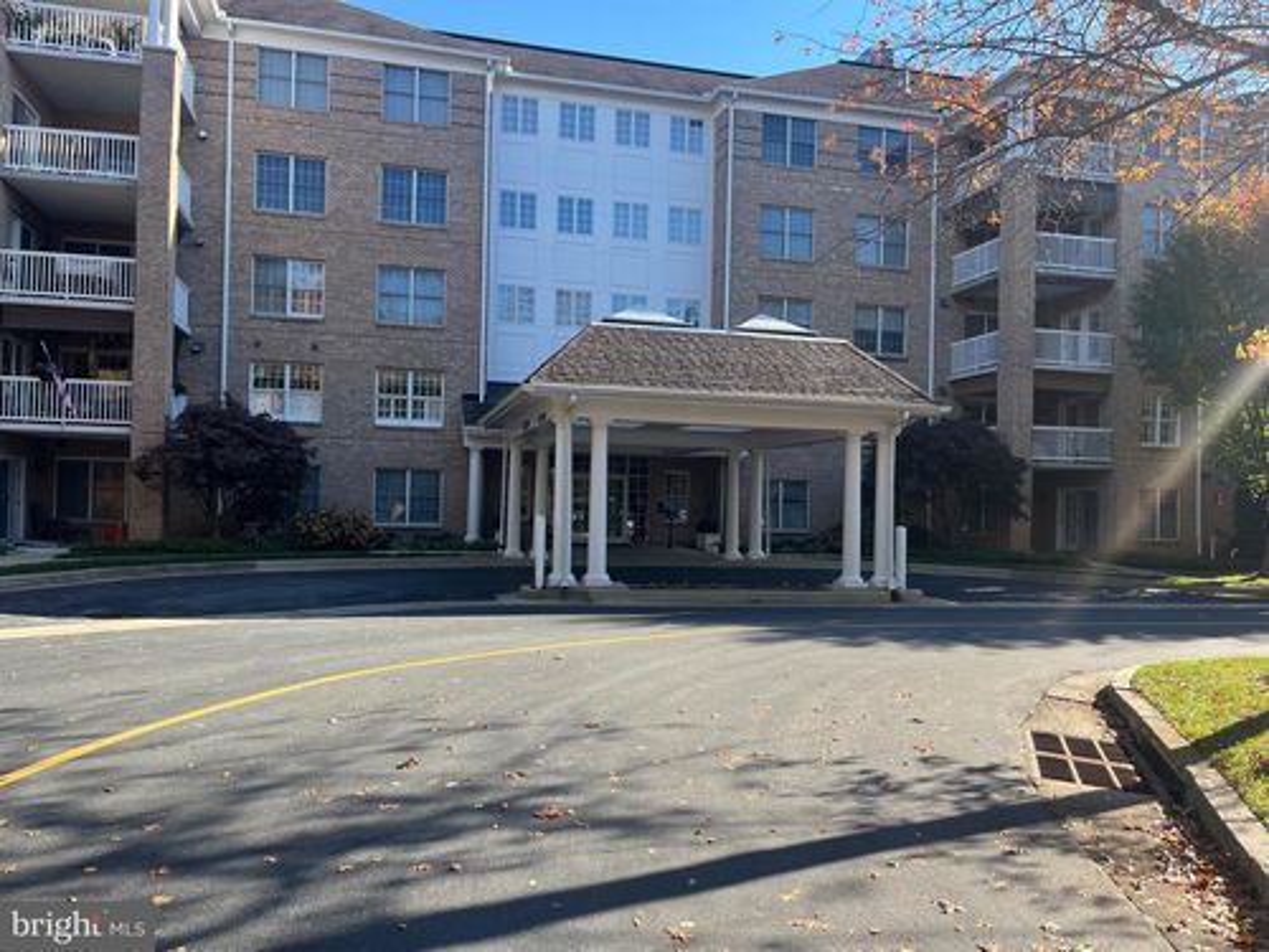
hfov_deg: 67.3
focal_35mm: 26
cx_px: 634
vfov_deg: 53.1
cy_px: 476
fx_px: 953
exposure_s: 1/799
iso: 50
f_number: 1.6
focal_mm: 5.1
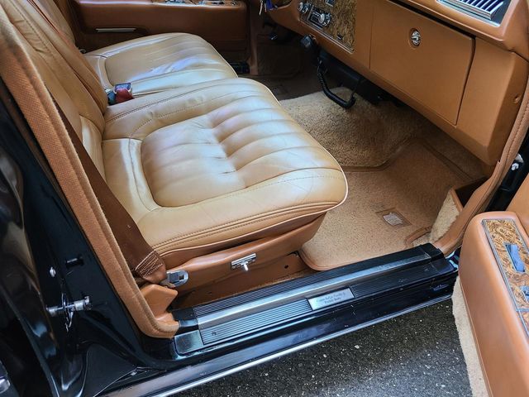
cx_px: 264
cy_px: 198
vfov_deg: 53.1
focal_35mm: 26
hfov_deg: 67.3
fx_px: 397
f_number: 1.8
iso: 125
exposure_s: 1/59
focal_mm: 5.4
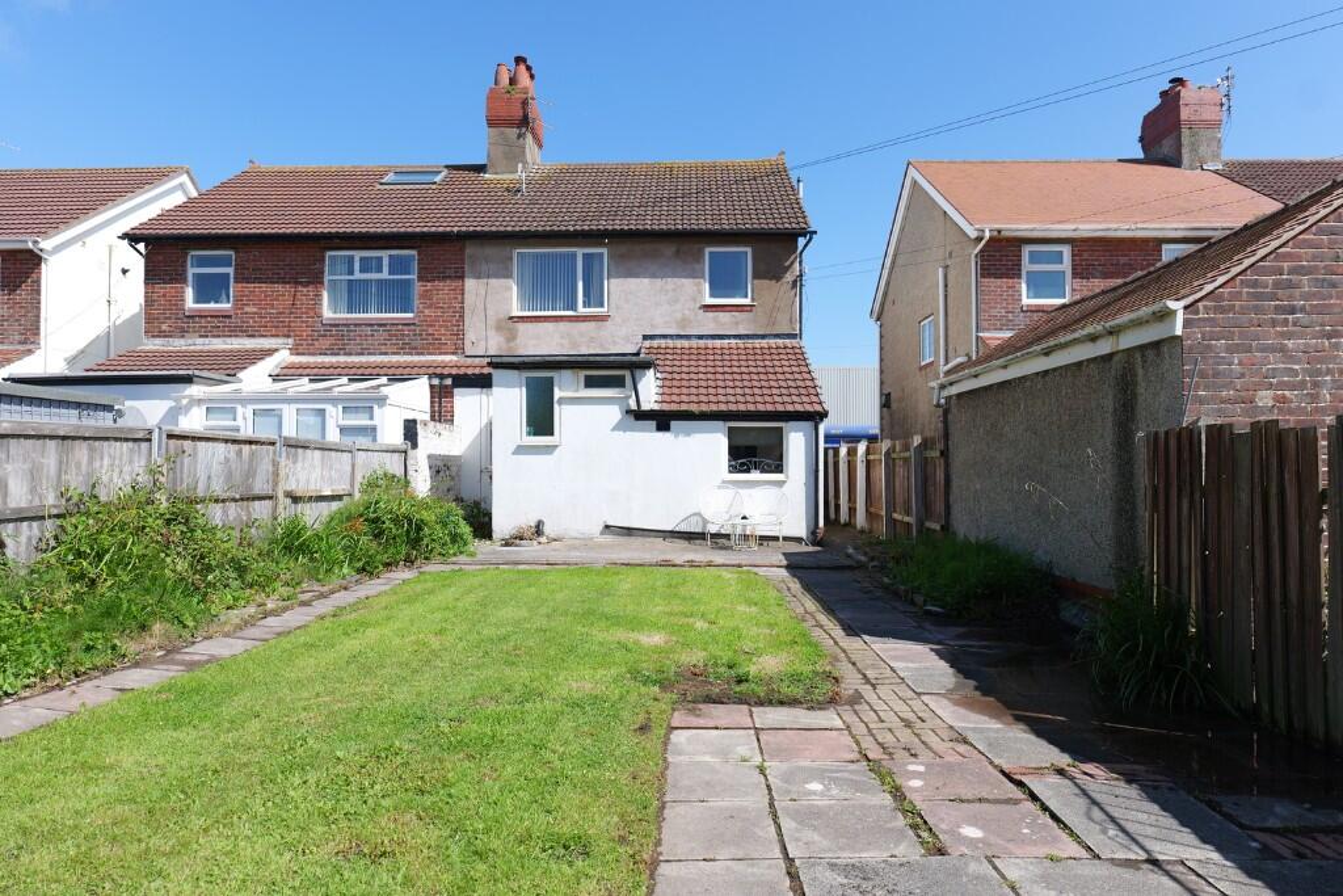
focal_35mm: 20
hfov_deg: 84.0
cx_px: 672
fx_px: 746
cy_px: 448
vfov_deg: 61.9
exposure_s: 1/320
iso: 100
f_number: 5.6
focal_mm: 20
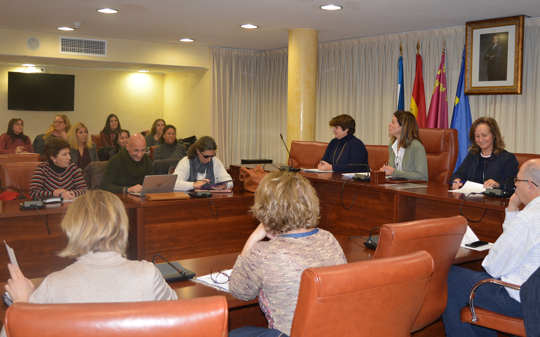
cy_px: 181
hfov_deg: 48.5
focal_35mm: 41
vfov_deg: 31.5
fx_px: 597
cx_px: 304
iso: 400
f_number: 4
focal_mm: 23
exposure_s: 1/60
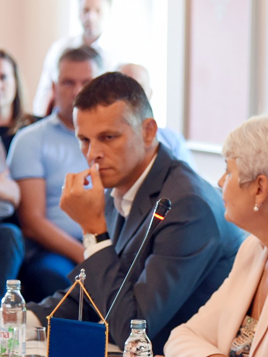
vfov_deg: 7.3
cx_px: 273
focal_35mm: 270
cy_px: 154
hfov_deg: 5.5
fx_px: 2786
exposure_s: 1/125
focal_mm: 78
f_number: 4
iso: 1600
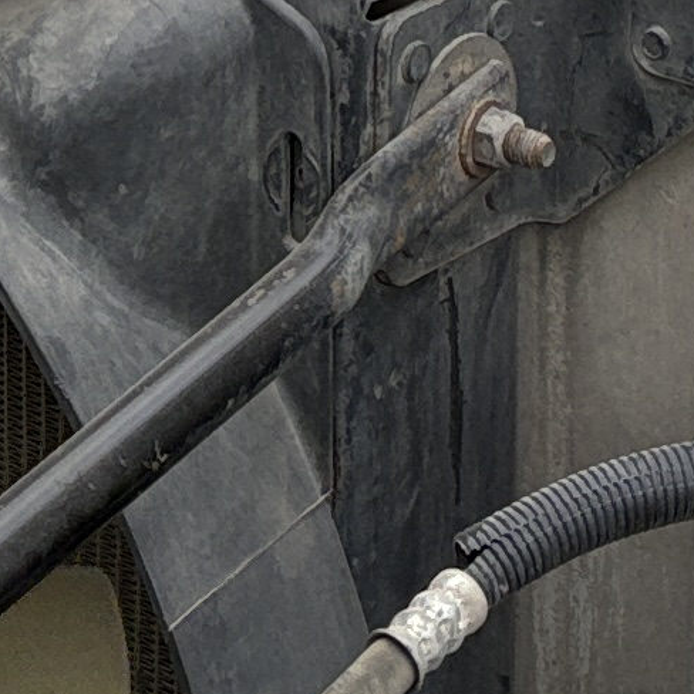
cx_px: 475
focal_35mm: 190
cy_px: -1276
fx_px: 4310
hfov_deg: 9.2
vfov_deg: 8.1
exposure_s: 1/2747
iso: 50
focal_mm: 5.96
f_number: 1.6
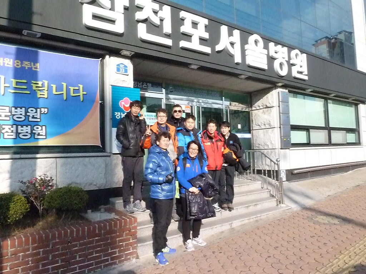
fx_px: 264
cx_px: 183
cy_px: 137
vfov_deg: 54.8
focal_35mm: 25
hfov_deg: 69.4
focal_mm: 4.1
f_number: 6.3
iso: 1600
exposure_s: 1/2000
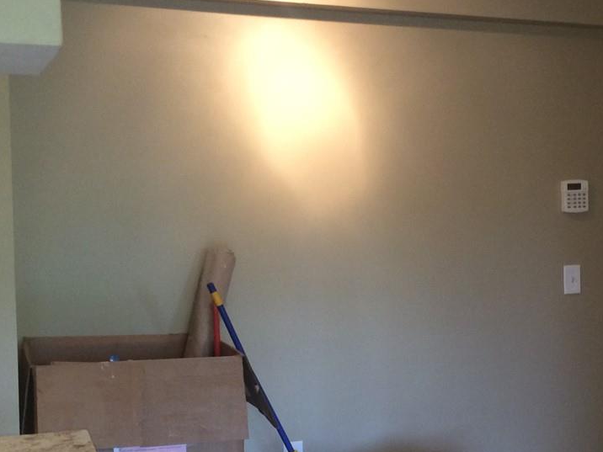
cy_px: 288
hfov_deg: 28.3
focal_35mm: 67
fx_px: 1167
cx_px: 497
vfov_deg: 21.9
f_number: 2.2
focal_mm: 4.12
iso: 125
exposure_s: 1/30
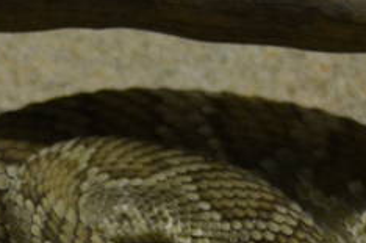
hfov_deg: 8.4
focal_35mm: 246
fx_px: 2496
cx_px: 105
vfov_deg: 5.5
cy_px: 464
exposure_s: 1/60
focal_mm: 24
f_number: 4
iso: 640
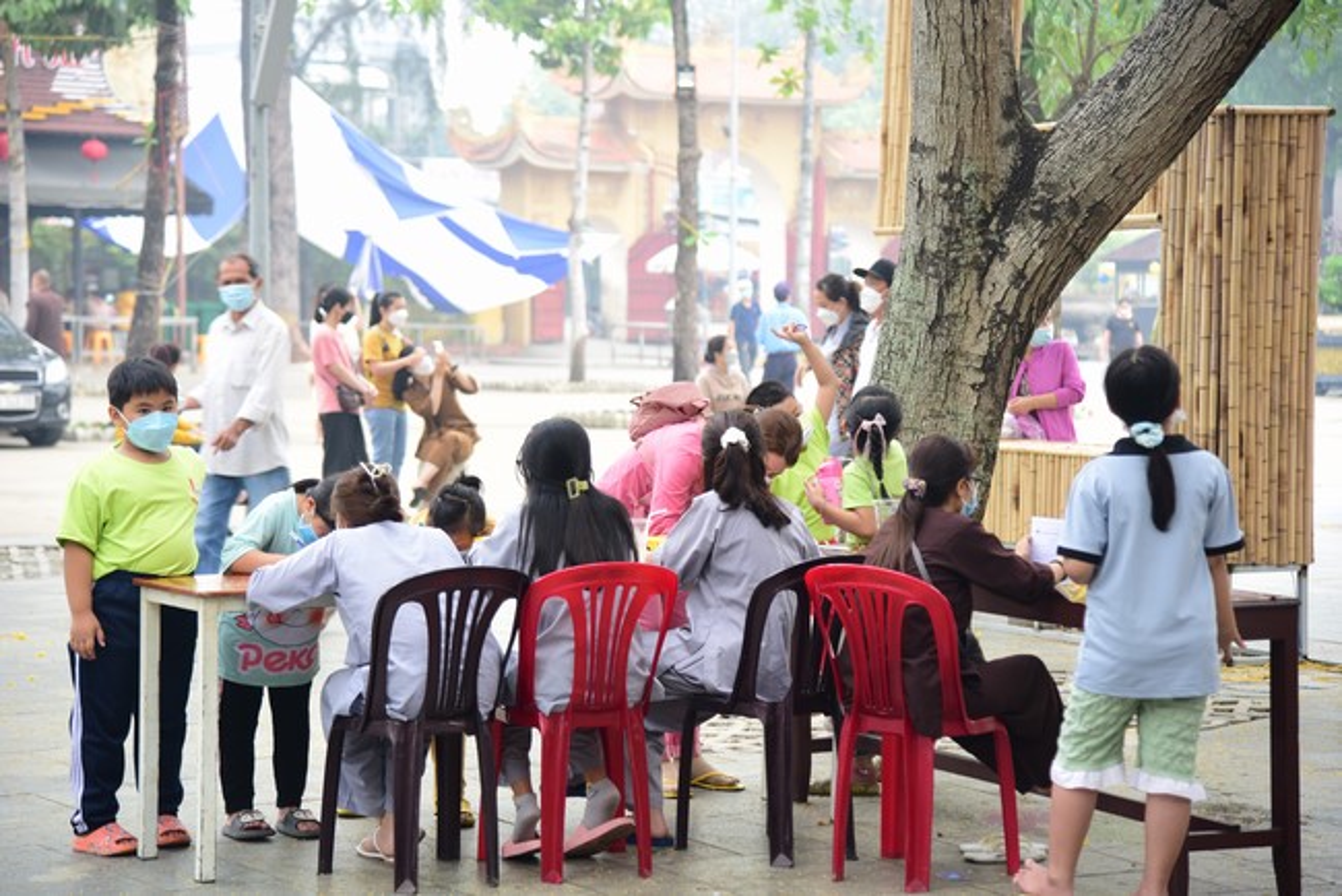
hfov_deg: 22.1
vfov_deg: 14.9
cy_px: 448
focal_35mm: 92
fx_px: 3431
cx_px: 671
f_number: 4
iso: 320
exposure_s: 1/60
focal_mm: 92
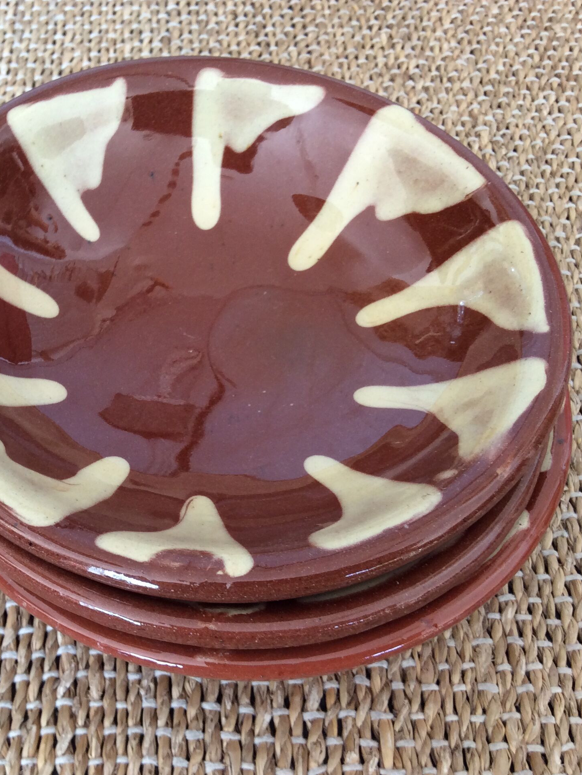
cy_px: 389
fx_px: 964
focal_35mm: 43
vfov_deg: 43.8
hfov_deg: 33.2
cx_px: 173
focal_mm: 3.3
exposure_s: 1/25
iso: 40
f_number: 2.4
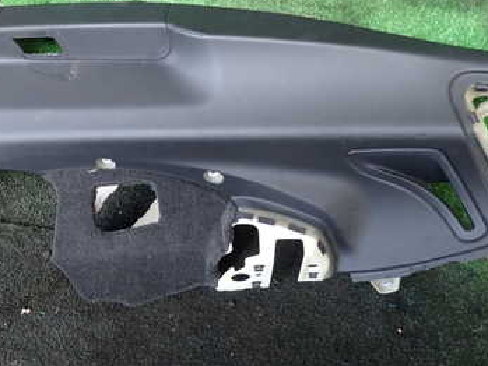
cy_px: 92
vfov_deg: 33.0
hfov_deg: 43.6
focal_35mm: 43
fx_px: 606
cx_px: 197
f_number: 2
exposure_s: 1/60
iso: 200
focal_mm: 4.5
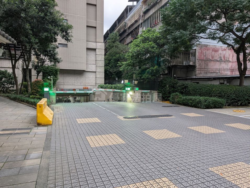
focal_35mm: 24
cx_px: 125
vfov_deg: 56.9
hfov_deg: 71.5
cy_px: 94
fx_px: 174
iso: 547
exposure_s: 1/120
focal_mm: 6.9
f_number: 1.68
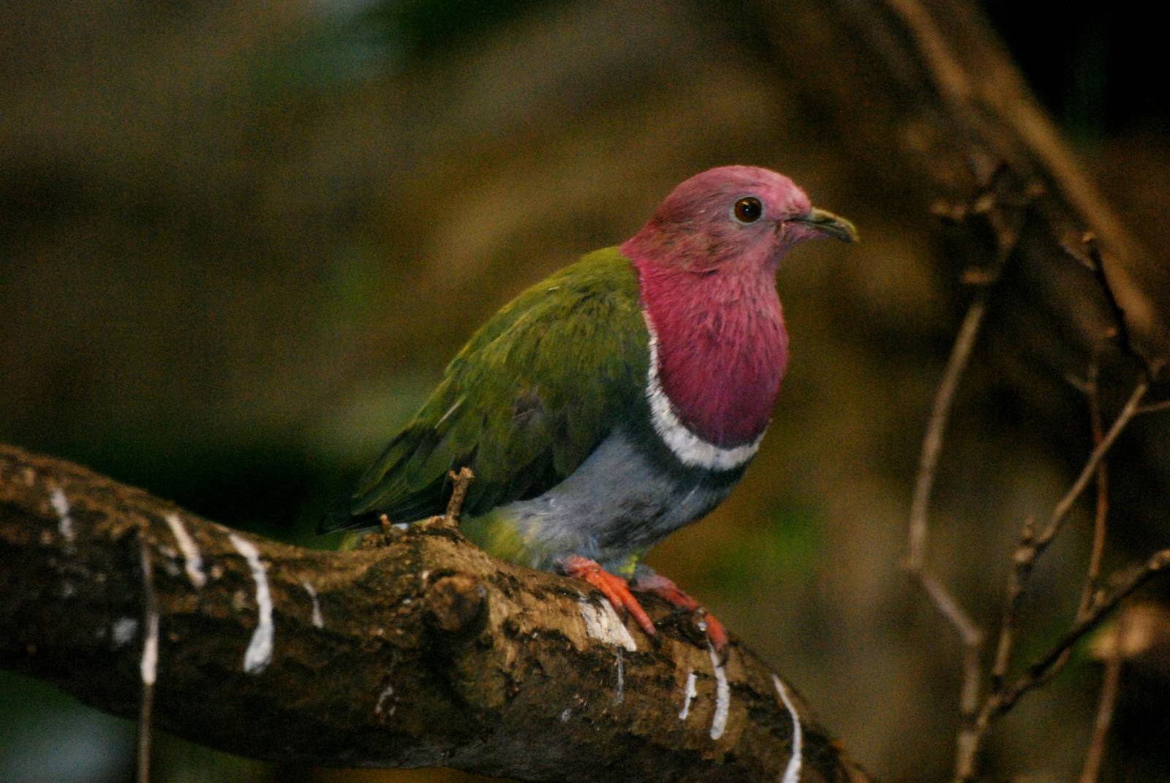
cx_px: 585
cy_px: 392
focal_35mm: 450
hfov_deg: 4.6
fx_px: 14642
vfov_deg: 3.1
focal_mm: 300
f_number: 5.6
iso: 1600
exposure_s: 1/60
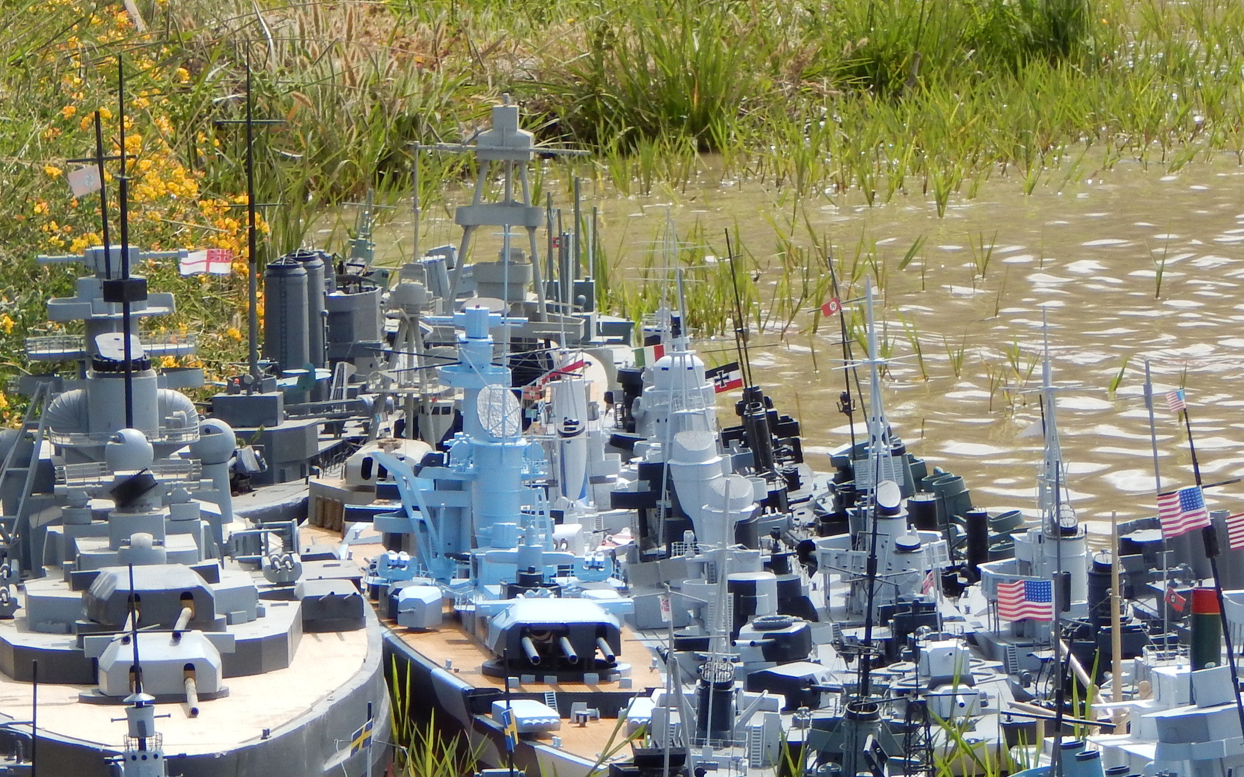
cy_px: 698
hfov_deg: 5.1
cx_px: 507
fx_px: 13934
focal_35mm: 411
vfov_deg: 3.2
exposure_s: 1/640
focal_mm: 41.7
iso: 125
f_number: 5.6
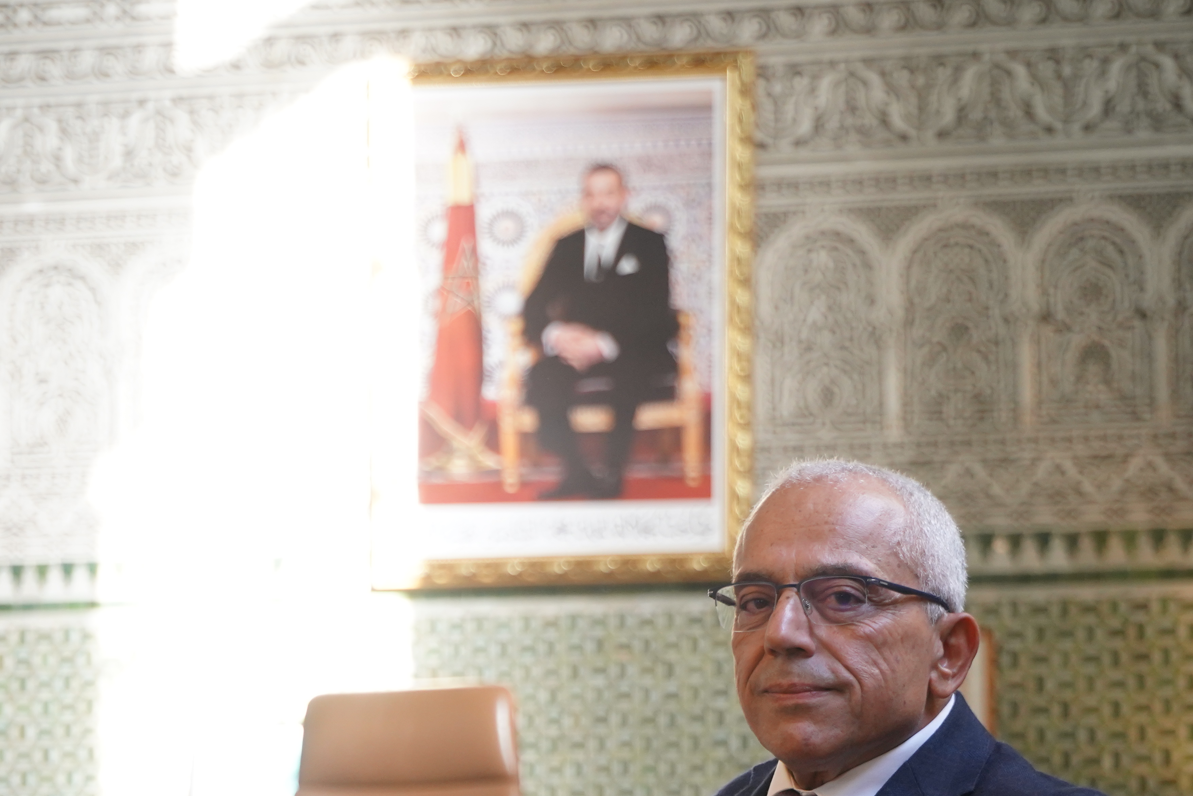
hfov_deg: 15.2
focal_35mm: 135
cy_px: 671
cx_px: 583
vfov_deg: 10.1
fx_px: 4474
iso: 1600
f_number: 4
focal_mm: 79
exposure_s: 1/160
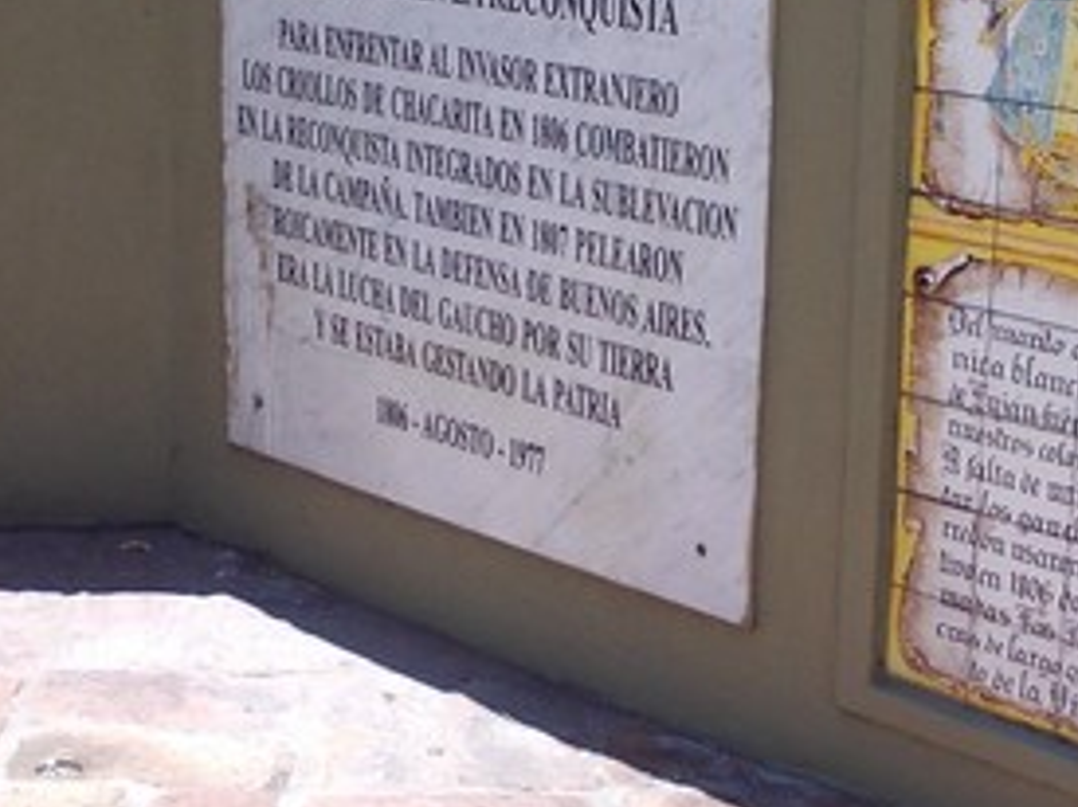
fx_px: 2428
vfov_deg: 18.8
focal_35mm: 78
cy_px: 255
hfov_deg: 24.9
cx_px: 329
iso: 80
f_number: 2.7
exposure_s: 1/500
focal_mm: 4
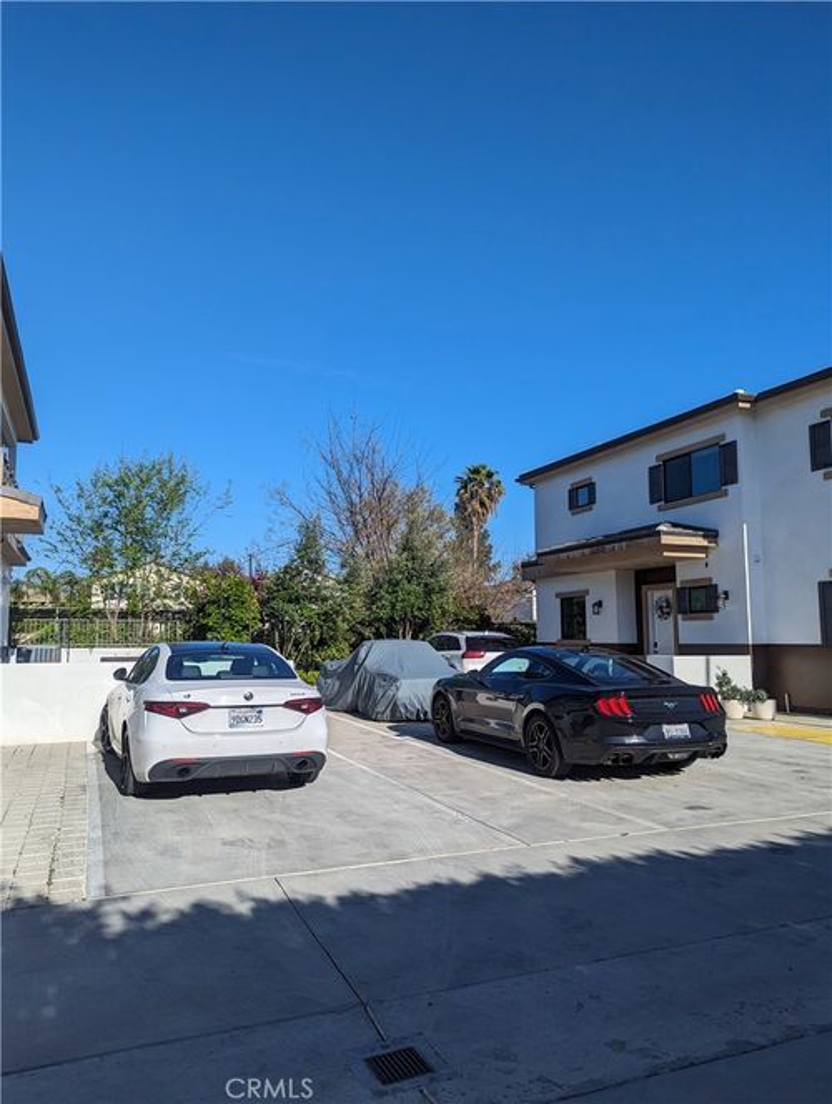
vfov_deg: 71.5
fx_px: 767
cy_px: 552
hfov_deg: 56.9
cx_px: 416
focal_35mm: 24
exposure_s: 1/4184
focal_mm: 6.81
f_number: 1.85
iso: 47
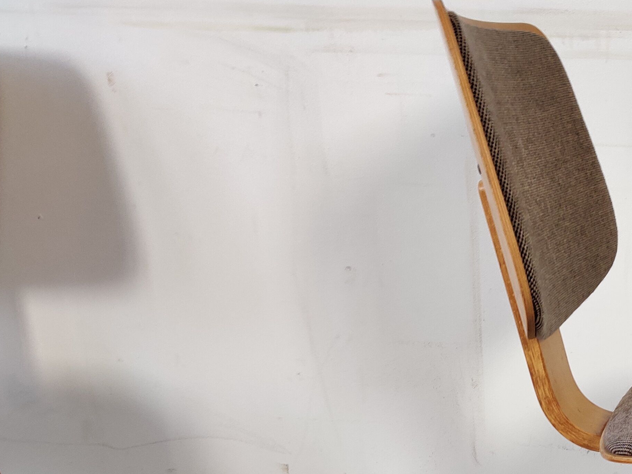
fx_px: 1077
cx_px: 649
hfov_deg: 30.2
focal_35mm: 59
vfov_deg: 24.0
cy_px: 445
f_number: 1.65
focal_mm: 4.75
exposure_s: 1/100
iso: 160
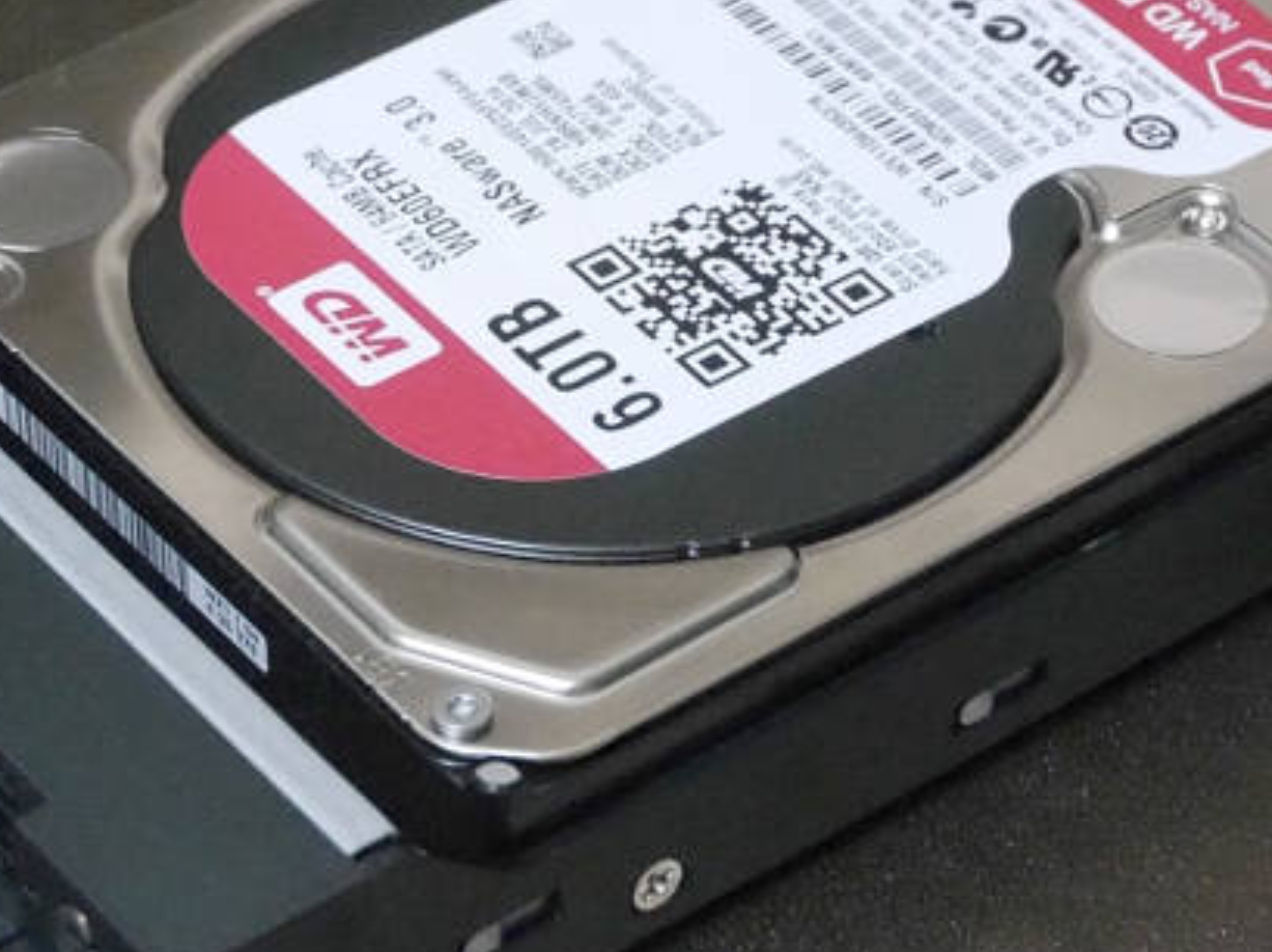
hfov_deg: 14.0
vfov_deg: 10.5
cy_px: 411
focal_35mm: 141
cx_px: 625
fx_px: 5177
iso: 3200
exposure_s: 1/60
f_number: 5.6
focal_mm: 36
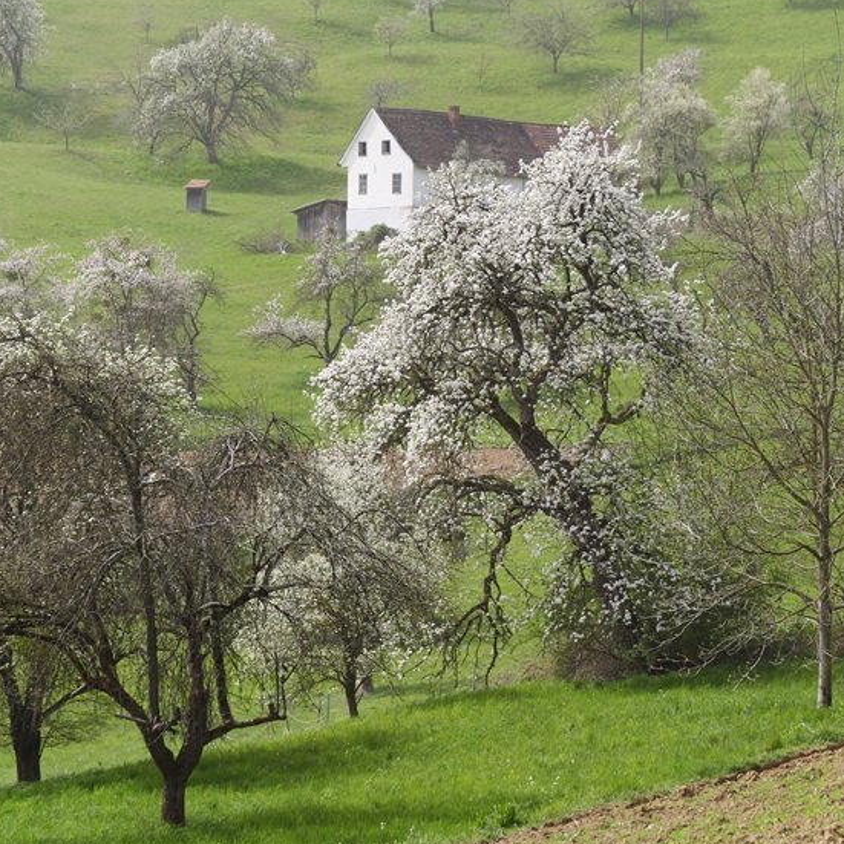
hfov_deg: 11.3
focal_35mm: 154
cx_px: 536
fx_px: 4248
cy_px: 404
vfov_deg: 11.3
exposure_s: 1/320
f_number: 5
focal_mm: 60
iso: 100
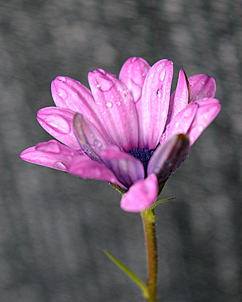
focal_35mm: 94
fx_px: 837
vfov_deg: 20.5
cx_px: 121
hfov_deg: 16.4
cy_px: 168
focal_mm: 55
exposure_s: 1/60
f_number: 6.3
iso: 400
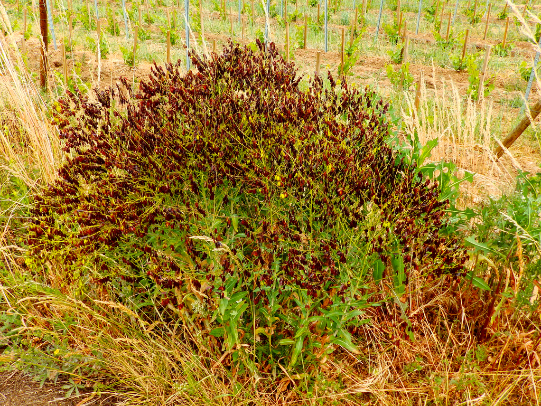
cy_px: 203
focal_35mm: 32
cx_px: 270
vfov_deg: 44.2
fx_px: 500
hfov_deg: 56.8
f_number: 4
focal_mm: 5.7
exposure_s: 1/160
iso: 80
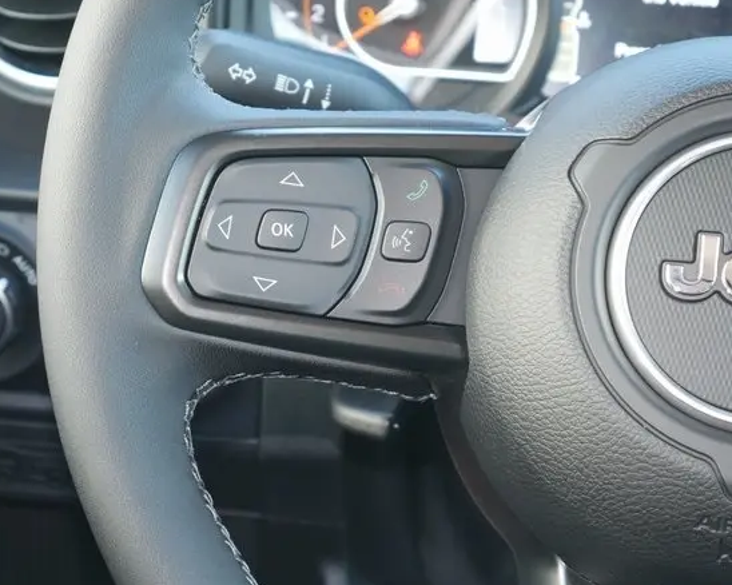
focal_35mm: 89
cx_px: 331
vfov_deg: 17.3
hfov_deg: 21.5
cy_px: 272
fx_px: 1927
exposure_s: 1/15
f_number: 5.6
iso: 500
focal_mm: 39
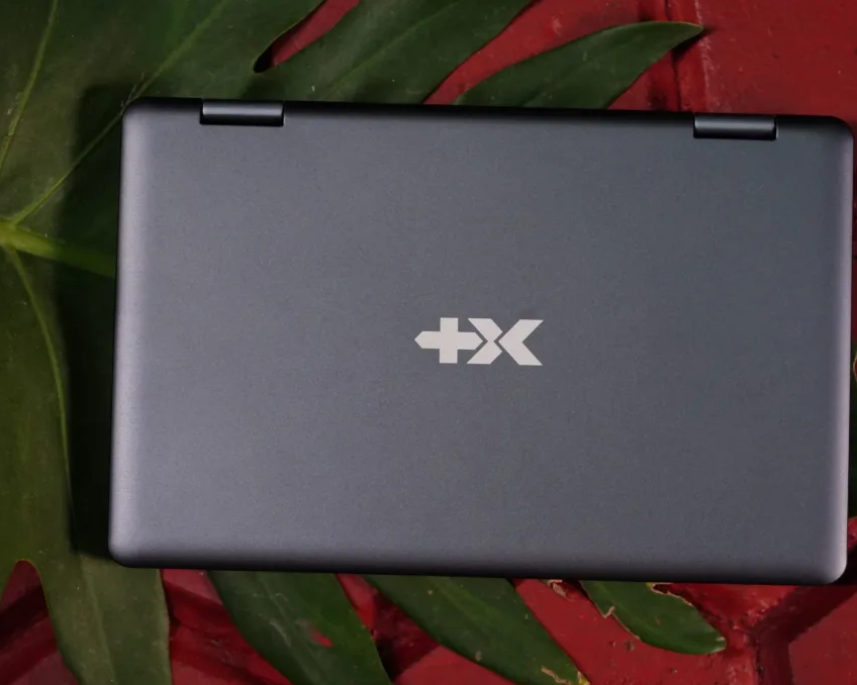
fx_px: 2587
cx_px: 492
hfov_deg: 18.8
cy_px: 343
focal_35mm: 102
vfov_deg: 15.1
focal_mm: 90
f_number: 5.6
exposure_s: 1/100
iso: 5000
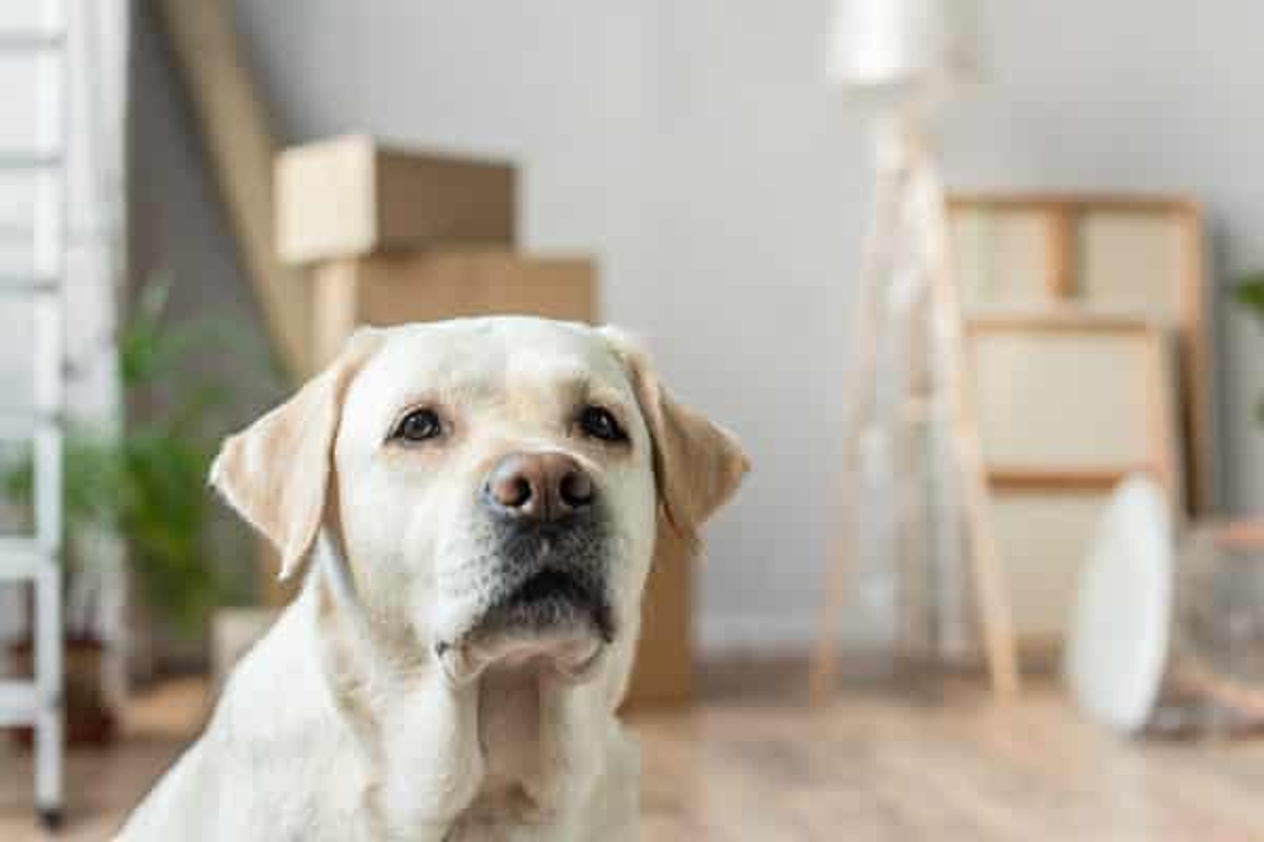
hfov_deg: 39.6
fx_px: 1755
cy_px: 421
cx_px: 632
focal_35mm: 50
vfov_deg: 27.0
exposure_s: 1/160
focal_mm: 50
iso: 640
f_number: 3.5
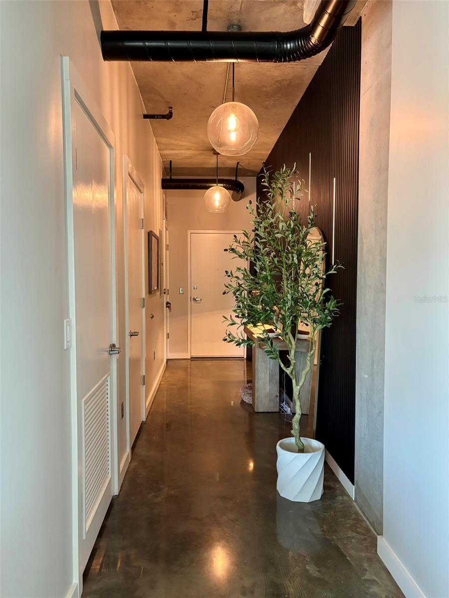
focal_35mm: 26
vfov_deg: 67.3
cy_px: 299
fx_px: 450
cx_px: 224
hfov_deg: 53.1
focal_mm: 5.96
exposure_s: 1/60
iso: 320
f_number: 1.6
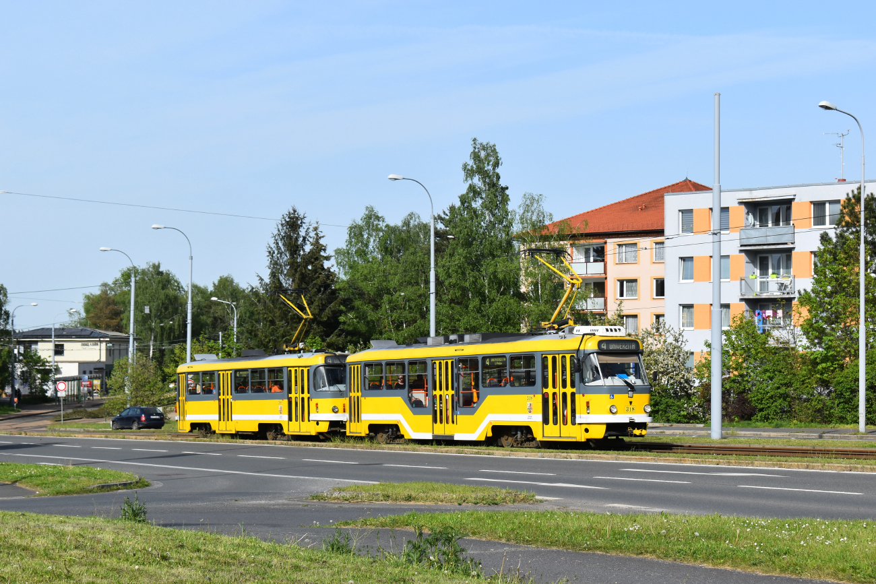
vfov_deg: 18.9
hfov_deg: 28.1
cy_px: 292
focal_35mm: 72
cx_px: 438
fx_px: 1752
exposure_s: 1/400
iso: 200
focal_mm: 48
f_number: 10
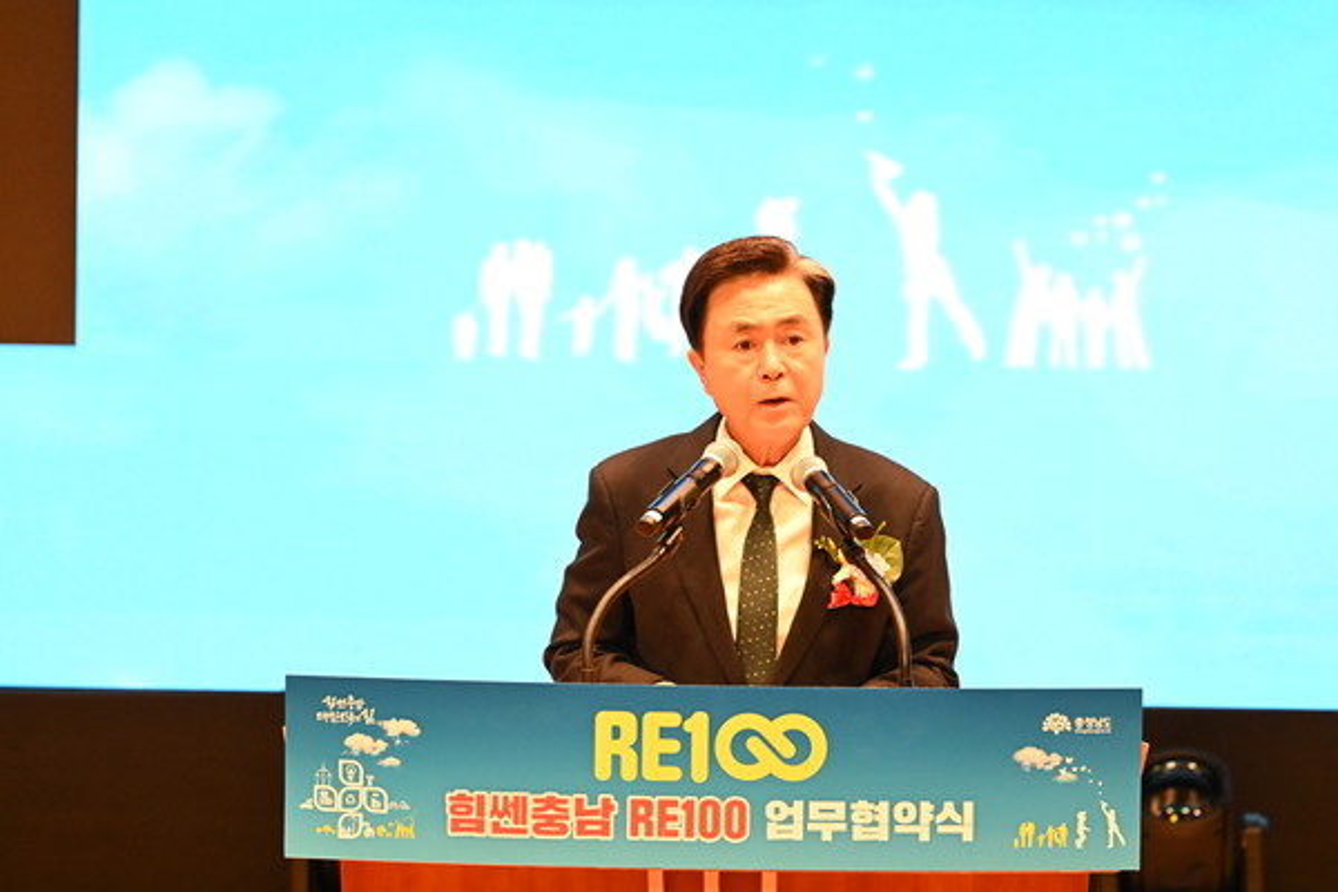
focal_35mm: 400
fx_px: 14866
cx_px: 669
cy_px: 446
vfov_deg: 3.4
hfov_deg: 5.2
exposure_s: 1/320
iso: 8000
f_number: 10
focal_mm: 400
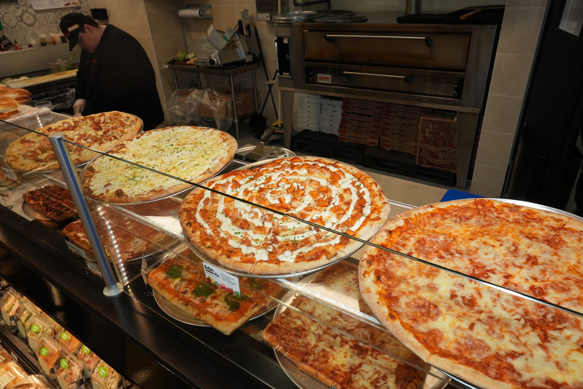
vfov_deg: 53.2
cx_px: 292
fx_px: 389
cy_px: 194
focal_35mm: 24
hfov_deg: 73.7
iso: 1000
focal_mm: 24
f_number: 9
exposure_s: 1/160
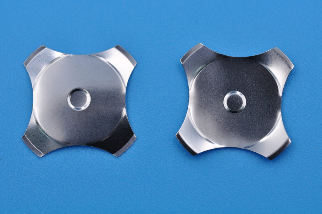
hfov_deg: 22.6
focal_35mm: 90
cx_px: 161
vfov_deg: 15.1
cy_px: 107
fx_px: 804
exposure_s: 1/125
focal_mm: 60
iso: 400
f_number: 10
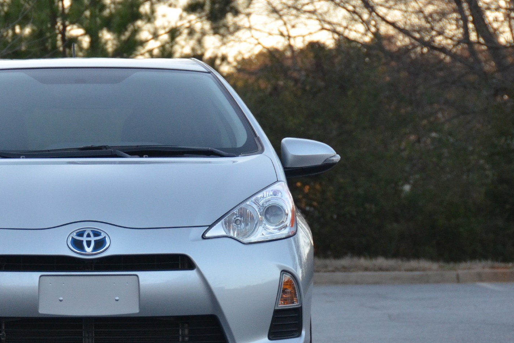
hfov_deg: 9.5
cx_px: 84
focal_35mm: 217
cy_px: 206
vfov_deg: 6.3
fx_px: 3098
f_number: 5
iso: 1400
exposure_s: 1/500
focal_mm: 82
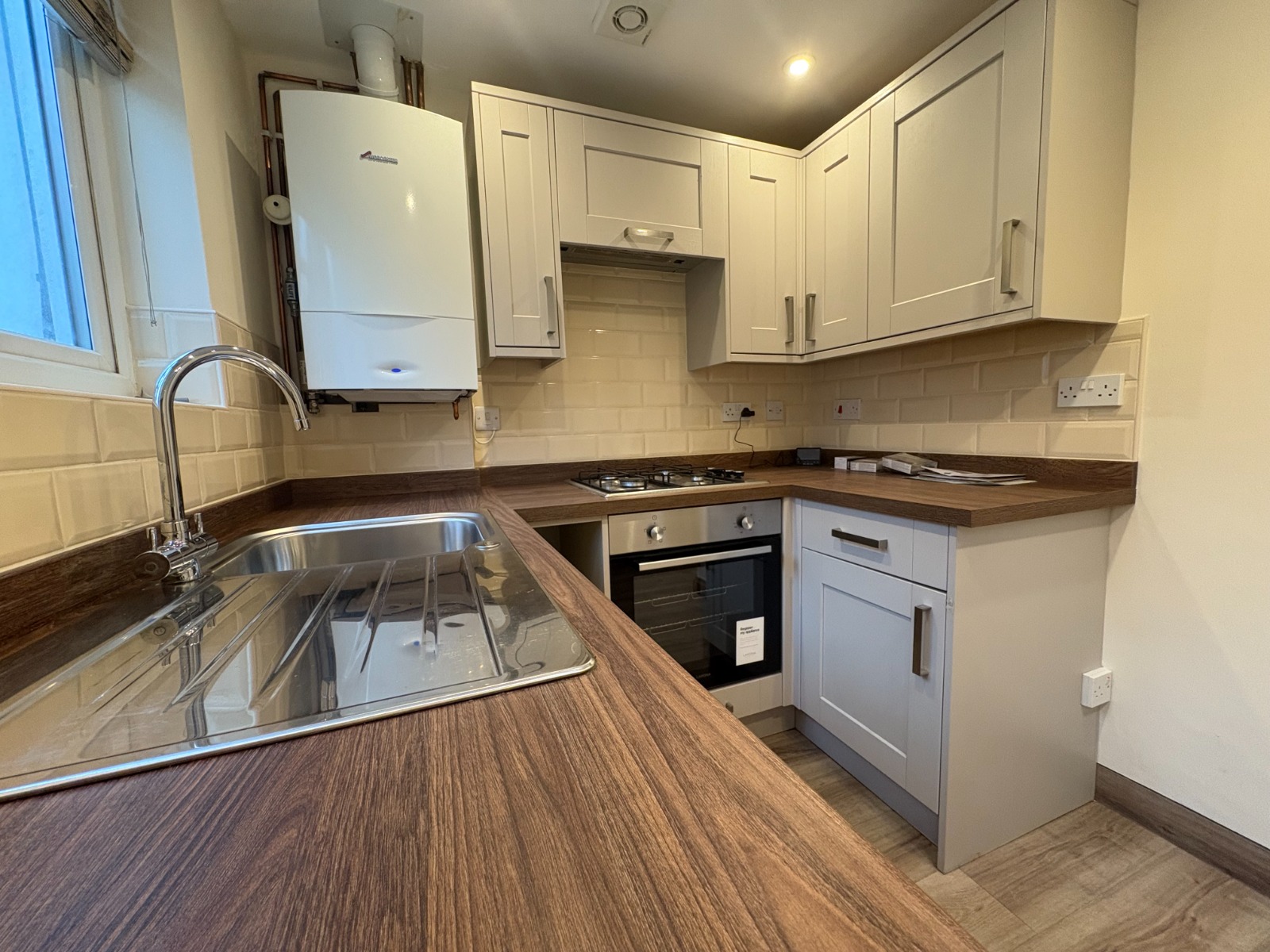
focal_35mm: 14
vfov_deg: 85.7
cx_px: 635
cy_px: 476
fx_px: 514
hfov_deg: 102.1
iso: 320
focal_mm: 2.22
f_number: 2.2
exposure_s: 1/50
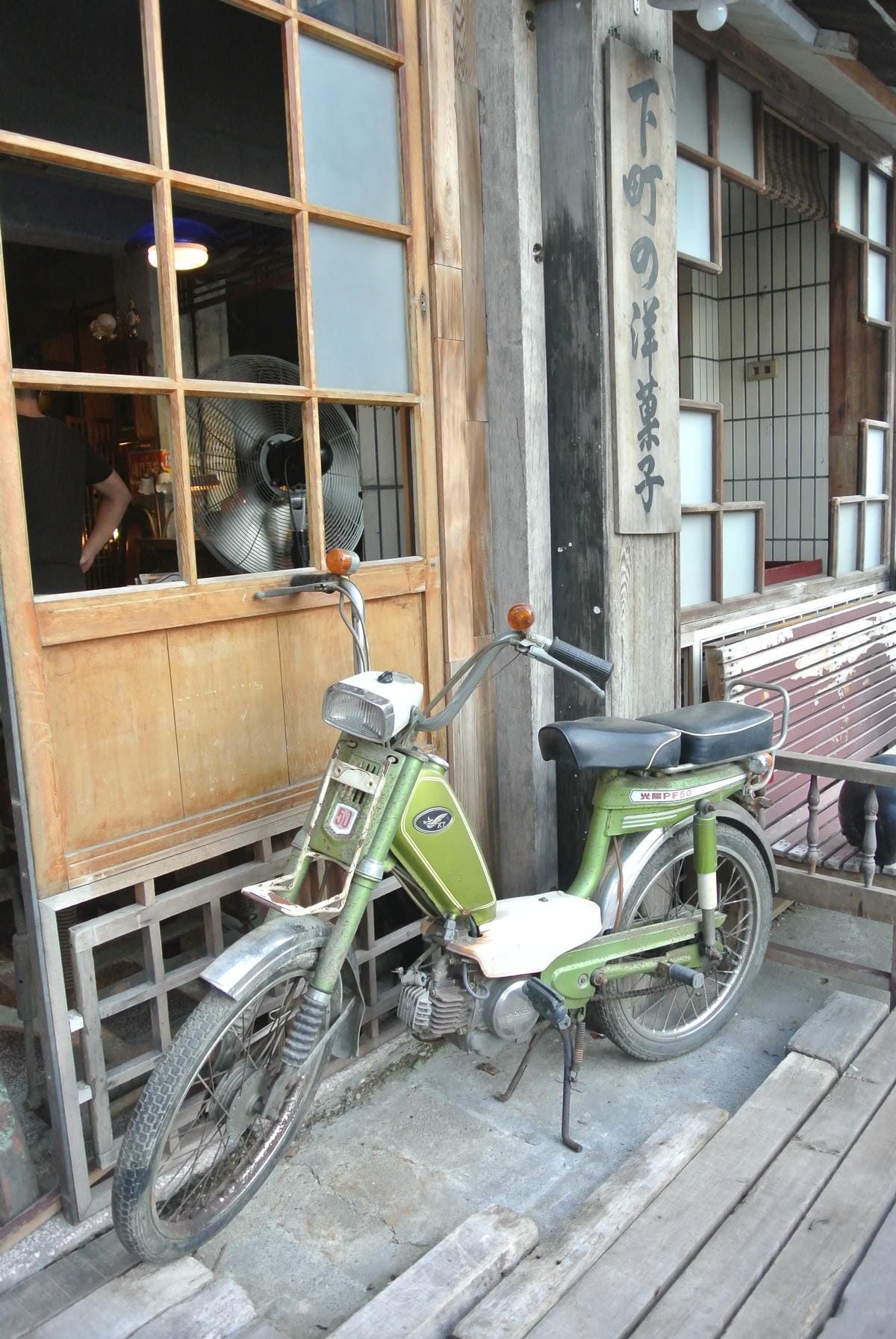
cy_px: 670
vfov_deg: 67.3
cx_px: 448
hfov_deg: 48.0
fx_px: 1005
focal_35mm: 27
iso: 800
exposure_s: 1/100
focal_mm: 10
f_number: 3.5
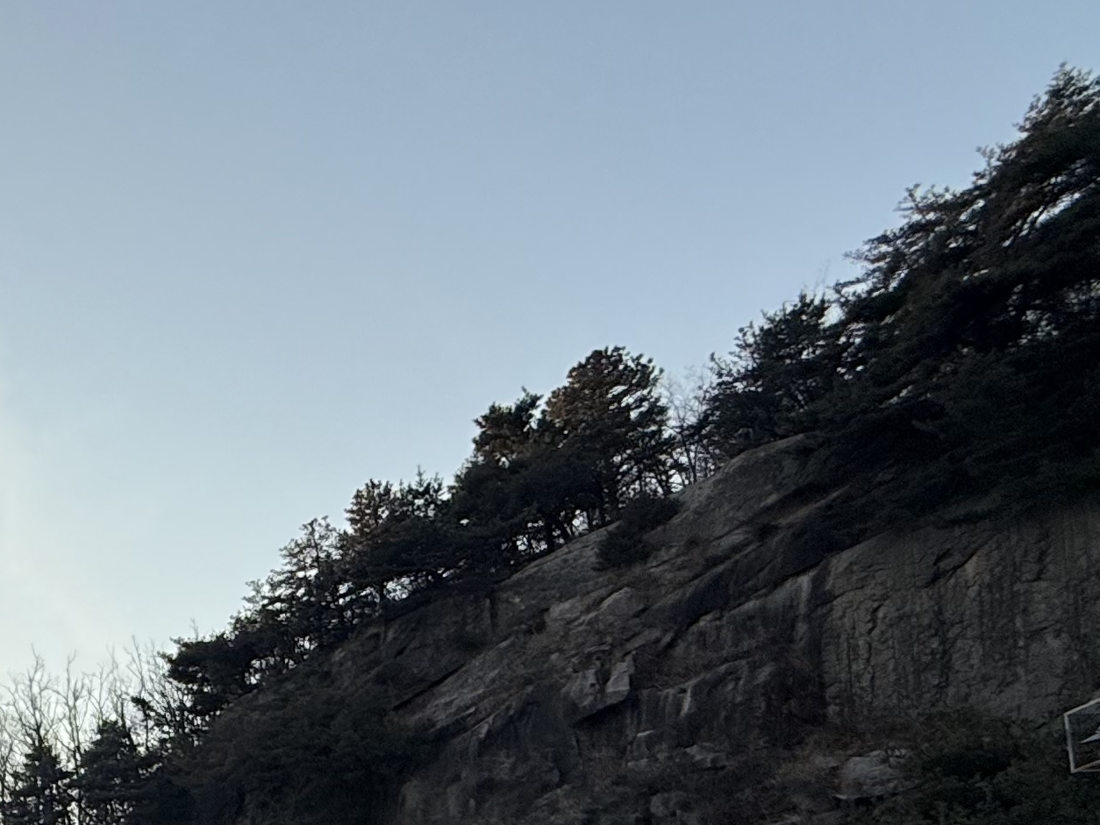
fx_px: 1430
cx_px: -318
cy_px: 1061
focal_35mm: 45
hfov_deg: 32.2
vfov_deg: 27.2
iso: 50
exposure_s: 1/1572
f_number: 2.2
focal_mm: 2.22
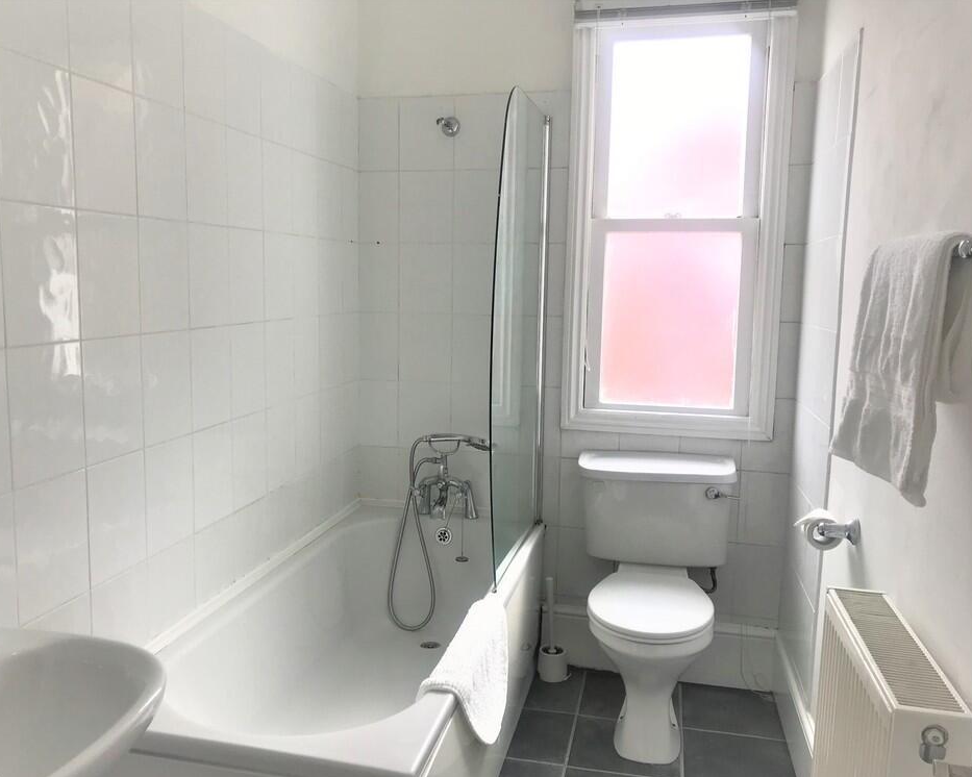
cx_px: 453
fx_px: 863
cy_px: 398
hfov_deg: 58.7
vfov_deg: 48.5
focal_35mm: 30
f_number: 1.8
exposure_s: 1/100
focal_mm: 3.99
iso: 25
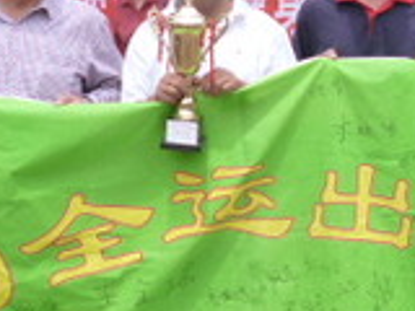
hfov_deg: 21.6
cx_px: 298
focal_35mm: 90
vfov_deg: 16.0
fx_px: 1079
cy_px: -26
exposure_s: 1/1000
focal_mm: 4.3
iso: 160
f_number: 2.5
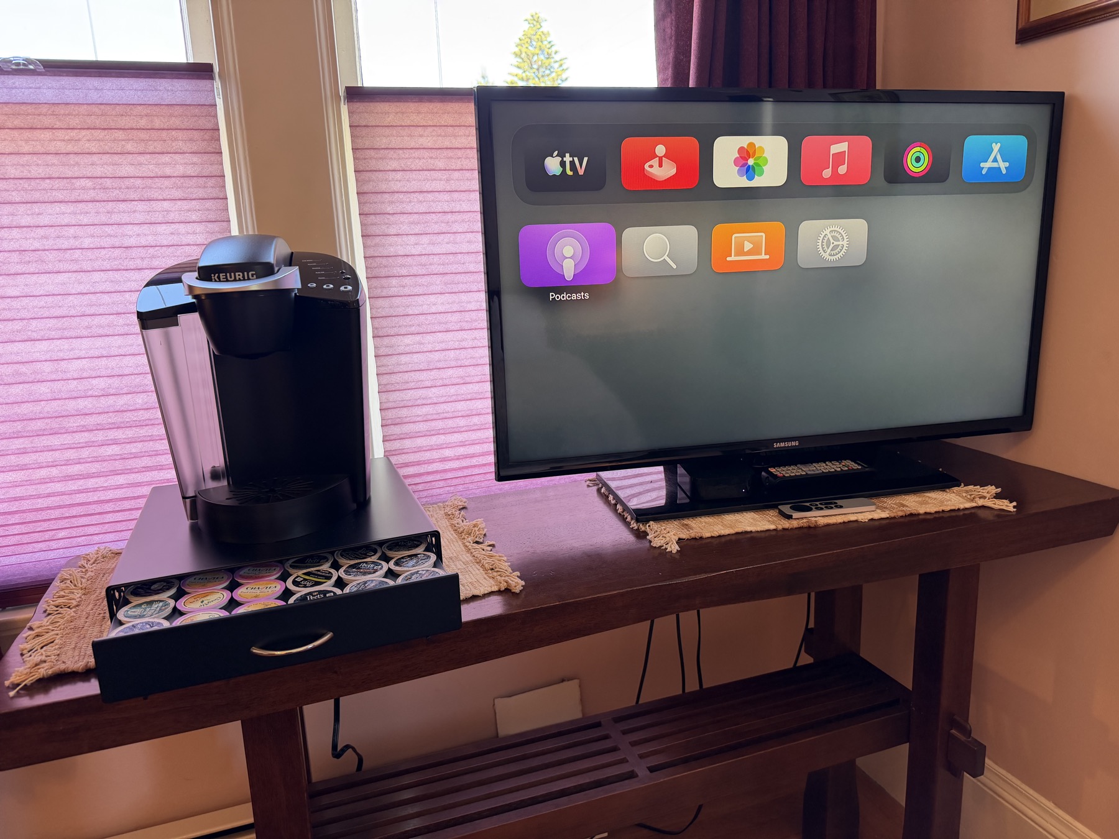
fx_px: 776
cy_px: 420
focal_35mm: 24
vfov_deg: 56.8
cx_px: 560
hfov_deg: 71.6
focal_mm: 6.76
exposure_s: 1/120
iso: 160
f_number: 1.78
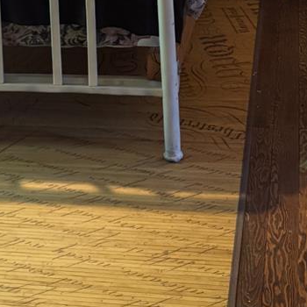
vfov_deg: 16.9
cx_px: 126
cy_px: -179
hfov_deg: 19.1
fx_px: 913
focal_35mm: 91
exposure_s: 1/60
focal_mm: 6.76
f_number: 1.78
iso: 400
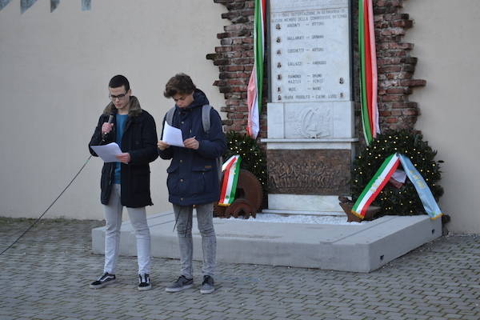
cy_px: 160
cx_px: 240
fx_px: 960
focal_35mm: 72
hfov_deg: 28.1
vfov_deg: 18.9
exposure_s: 1/125
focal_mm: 48
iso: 250
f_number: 5.6
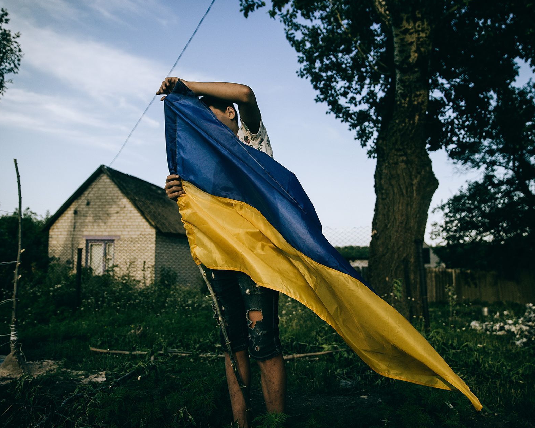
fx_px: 443
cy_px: 220
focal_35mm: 28
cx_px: 285
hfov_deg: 62.2
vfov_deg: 51.5
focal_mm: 24
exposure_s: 1/1000
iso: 160
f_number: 2.8
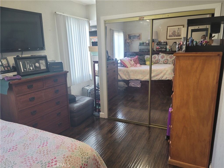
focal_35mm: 25
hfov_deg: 69.4
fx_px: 162
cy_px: 84
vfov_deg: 54.9
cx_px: 112
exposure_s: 1/60
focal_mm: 7
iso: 160
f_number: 1.8
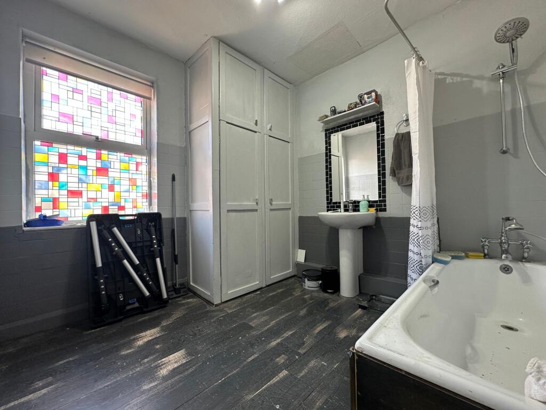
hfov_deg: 102.1
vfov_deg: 85.7
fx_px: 221
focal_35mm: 14
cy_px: 205
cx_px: 273
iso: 160
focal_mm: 2.22
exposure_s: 1/100
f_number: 2.2
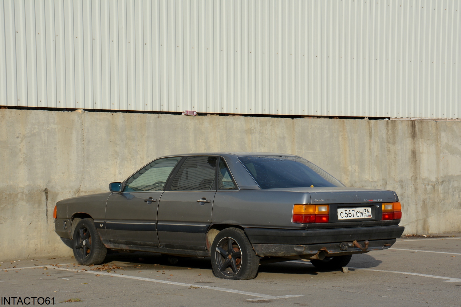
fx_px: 998
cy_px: 154
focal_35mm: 78
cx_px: 230
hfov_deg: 26.0
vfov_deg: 17.5
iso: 125
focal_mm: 52
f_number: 8
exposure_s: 1/250
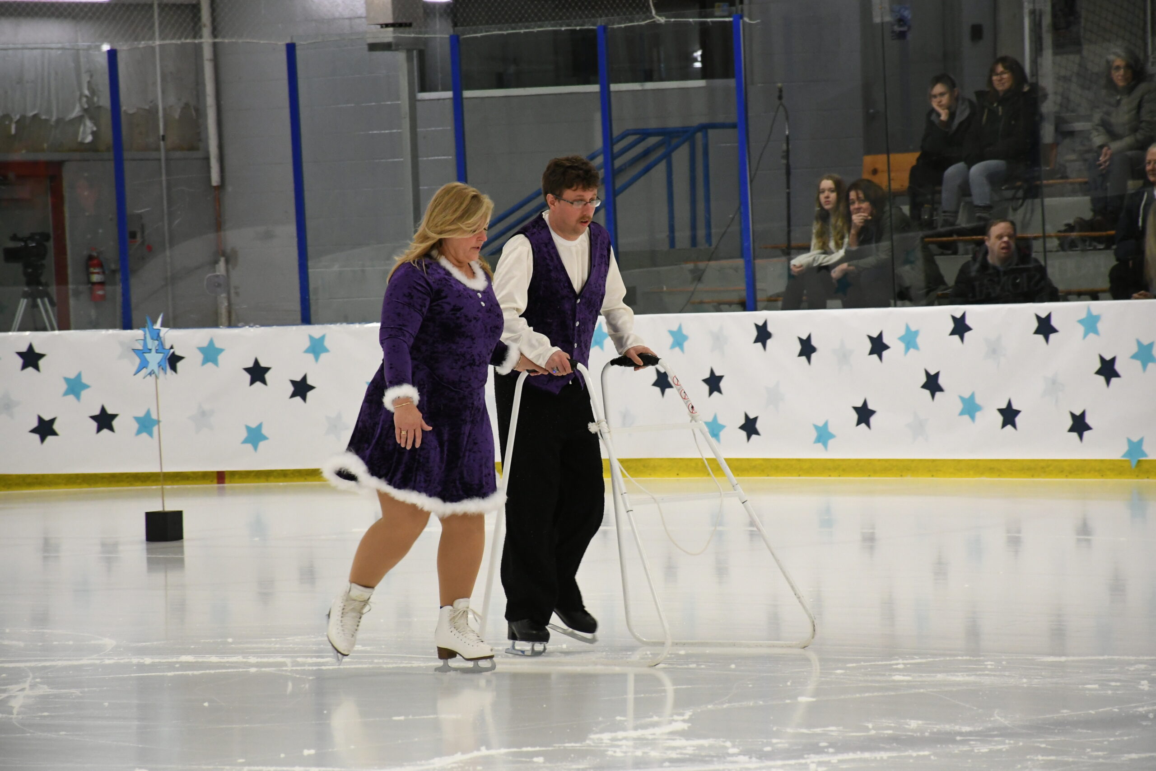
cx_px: 578
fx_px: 6262
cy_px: 386
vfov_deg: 7.0
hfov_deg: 10.5
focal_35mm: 195
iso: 2500
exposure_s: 1/160
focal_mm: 130
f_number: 6.3
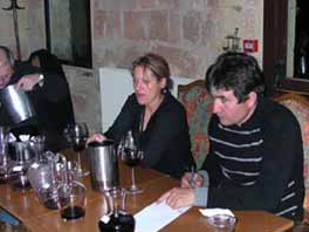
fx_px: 491
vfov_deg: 26.6
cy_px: 116
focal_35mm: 55
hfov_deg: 34.5
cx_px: 212
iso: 400
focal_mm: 5.6
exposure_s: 1/60
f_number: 2.7
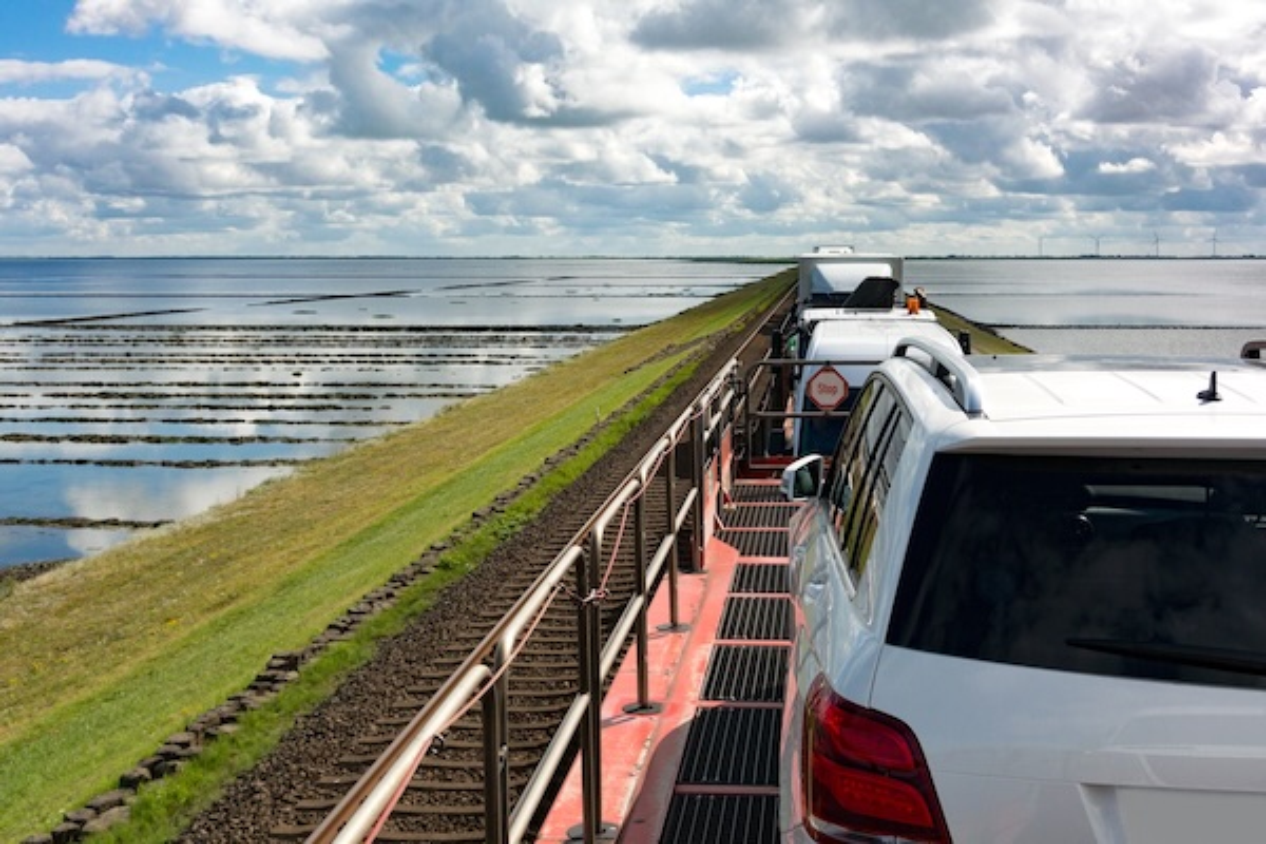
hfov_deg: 46.4
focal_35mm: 42
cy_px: 422
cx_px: 633
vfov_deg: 31.9
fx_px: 1477
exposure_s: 1/1600
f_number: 5
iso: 160
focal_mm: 15.6
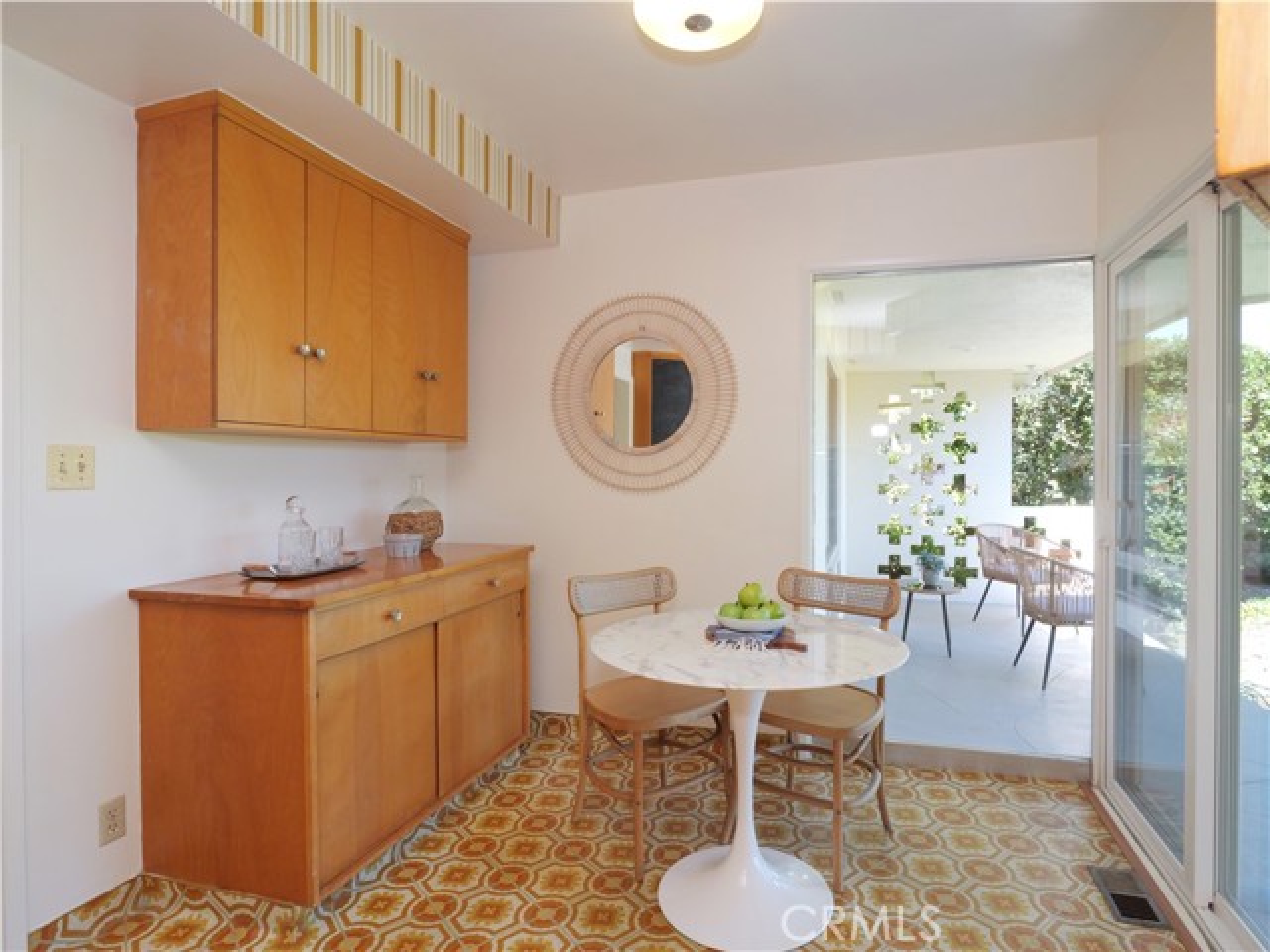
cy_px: 476
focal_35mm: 18
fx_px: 660
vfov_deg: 71.6
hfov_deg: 87.8
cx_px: 635
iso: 1600
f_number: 8
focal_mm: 9
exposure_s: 1/160
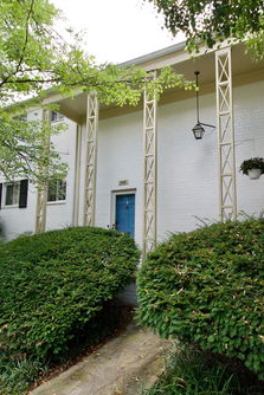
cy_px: 197
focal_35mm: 23
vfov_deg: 76.1
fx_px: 253
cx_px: 155
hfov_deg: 54.9
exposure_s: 1/200
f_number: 7.1
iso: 500
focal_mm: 10
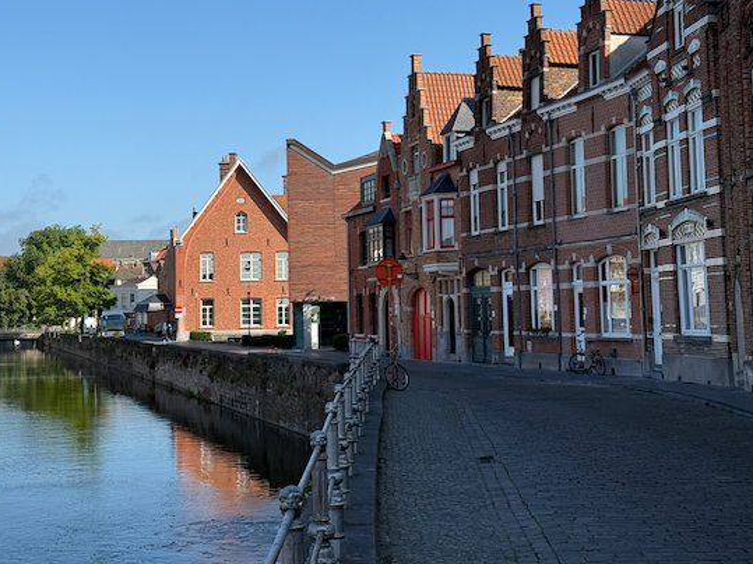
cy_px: 232
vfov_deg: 25.6
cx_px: 321
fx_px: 1240
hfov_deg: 33.7
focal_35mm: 57
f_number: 1.78
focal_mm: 6.76
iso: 64
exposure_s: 1/4587
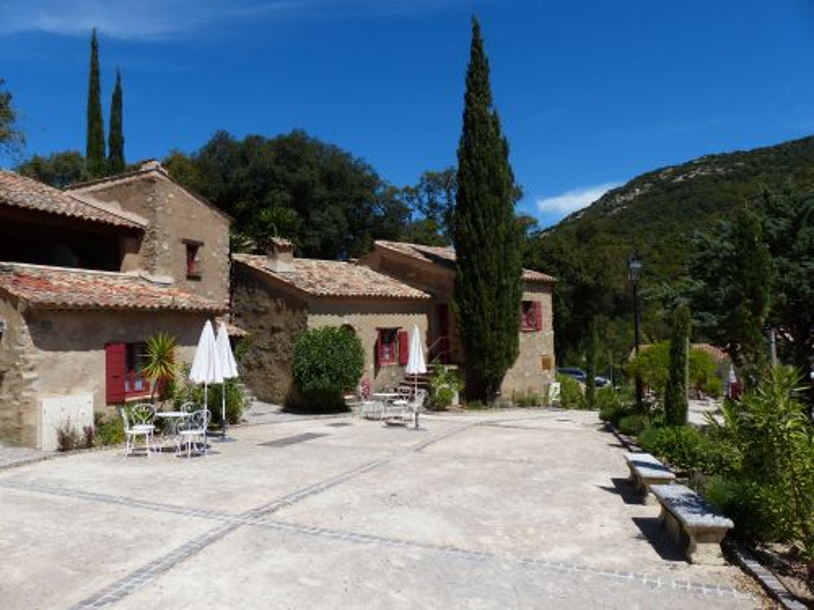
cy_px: 305
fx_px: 588
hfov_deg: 69.4
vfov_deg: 54.9
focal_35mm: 25
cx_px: 407
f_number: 4
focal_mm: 4.5
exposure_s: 1/1300
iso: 100
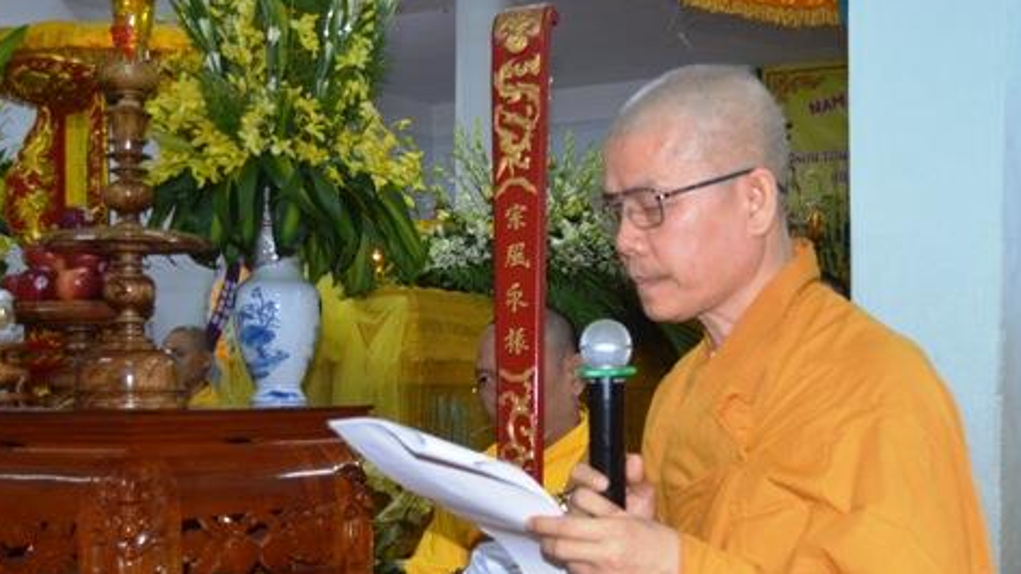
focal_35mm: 51
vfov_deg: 23.2
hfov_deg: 40.4
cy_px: 438
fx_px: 1381
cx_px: 626
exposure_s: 1/60
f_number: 4
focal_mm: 24
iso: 1000
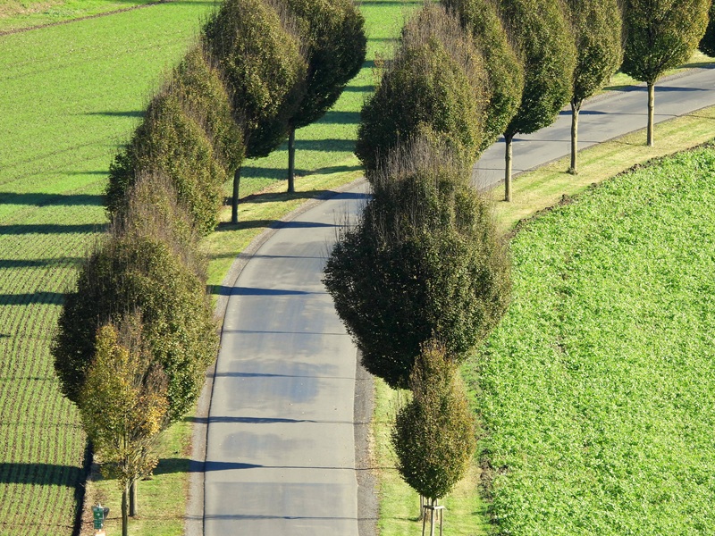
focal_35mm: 600
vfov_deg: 2.5
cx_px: 358
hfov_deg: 3.3
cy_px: 268
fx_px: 12393
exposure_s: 1/250
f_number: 5
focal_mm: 107
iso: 140
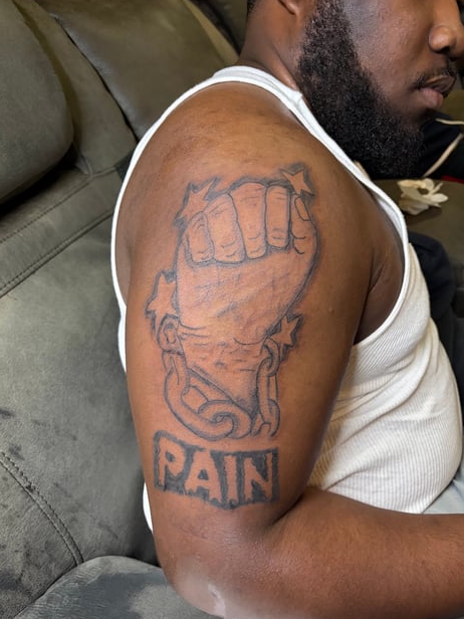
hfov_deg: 51.4
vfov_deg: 65.3
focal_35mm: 27
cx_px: 232
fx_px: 483
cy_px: 317
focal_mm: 5.96
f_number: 1.6
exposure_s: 1/60
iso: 500
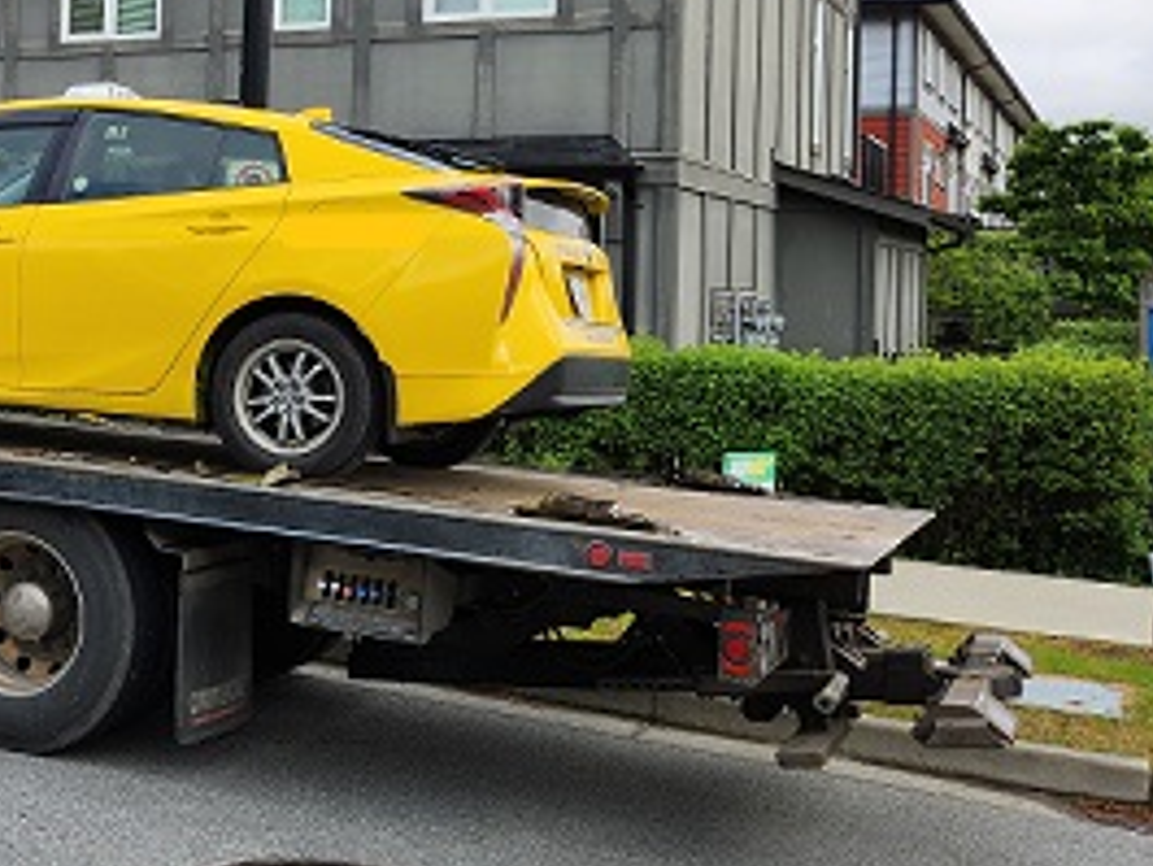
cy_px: 218
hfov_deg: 33.6
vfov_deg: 27.7
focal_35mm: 52
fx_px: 1733
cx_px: 0
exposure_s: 1/761
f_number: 1.8
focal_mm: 5.4
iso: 20
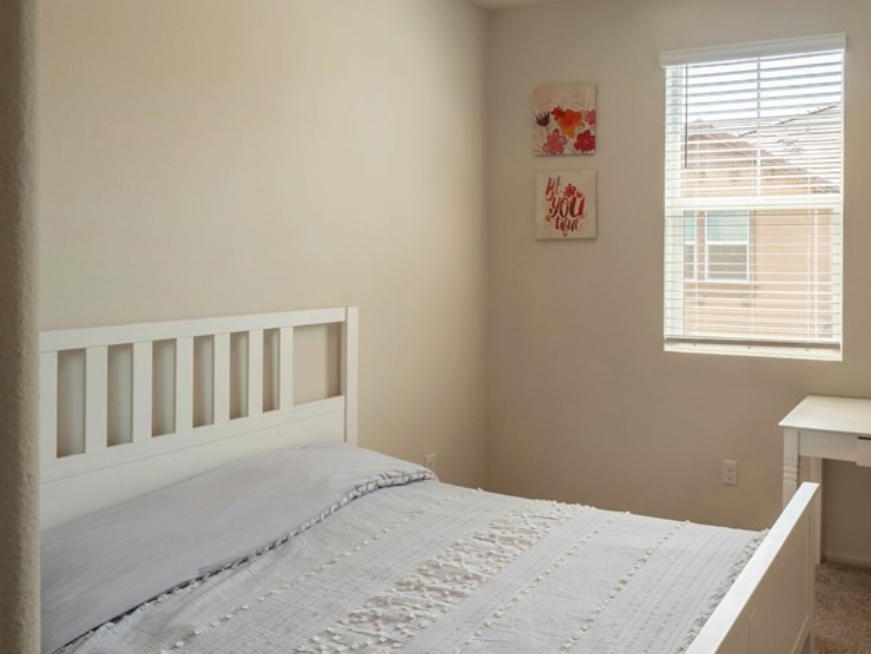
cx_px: 695
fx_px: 654
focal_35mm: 26
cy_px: 270
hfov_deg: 61.8
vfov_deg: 52.8
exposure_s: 1/60
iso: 100
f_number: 8
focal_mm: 8
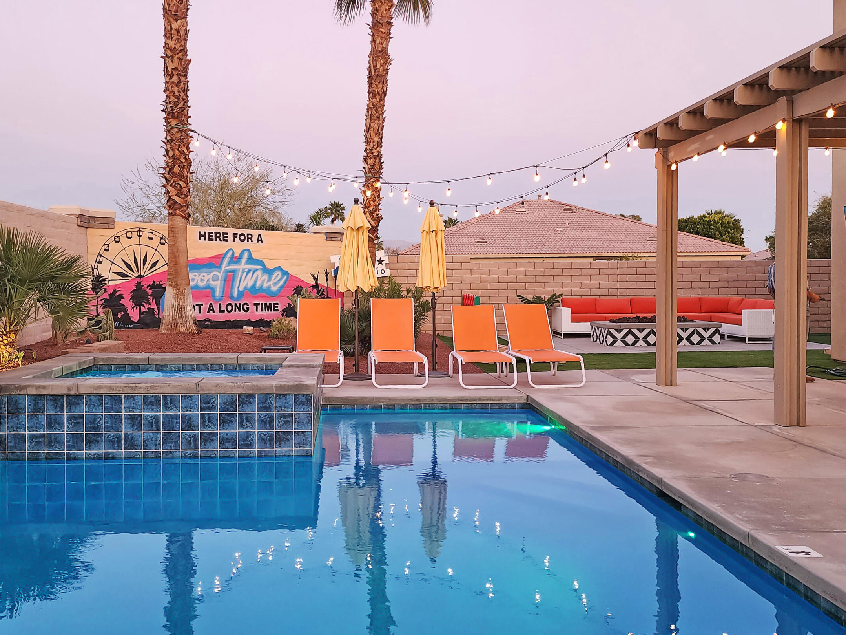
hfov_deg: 56.6
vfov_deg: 43.4
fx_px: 782
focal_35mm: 32
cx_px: 367
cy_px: 432
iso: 500
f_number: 1.8
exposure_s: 1/120
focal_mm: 6.4
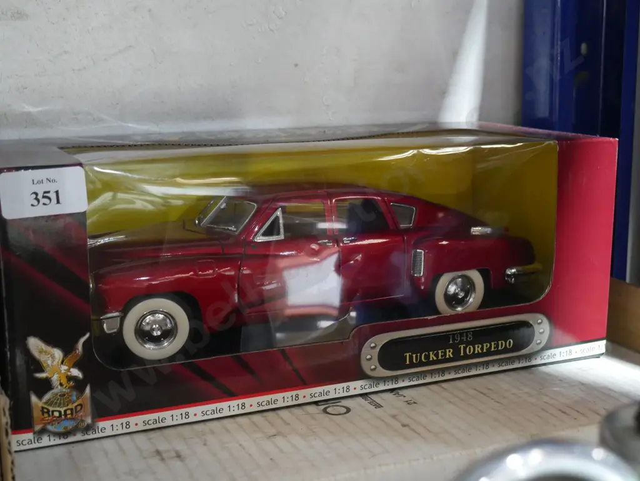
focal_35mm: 50
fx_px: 925
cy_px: 240
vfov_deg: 29.1
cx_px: 320
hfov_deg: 38.2
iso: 3200
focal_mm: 25
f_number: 5.3
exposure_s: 1/50
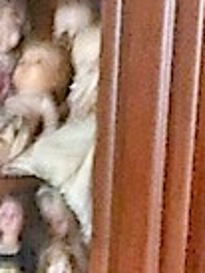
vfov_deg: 14.0
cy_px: 353
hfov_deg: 10.3
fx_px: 1064
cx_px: -171
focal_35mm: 135
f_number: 2.2
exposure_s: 1/15
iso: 800
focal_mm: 4.15
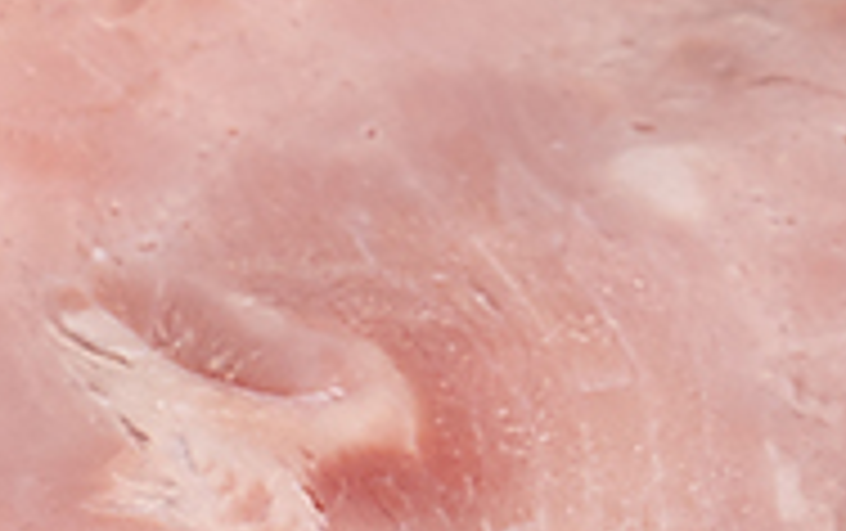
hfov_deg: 3.1
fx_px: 15743
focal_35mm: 682
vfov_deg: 1.9
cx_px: 729
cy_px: 882
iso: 100
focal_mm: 105
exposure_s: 1/160
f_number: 9
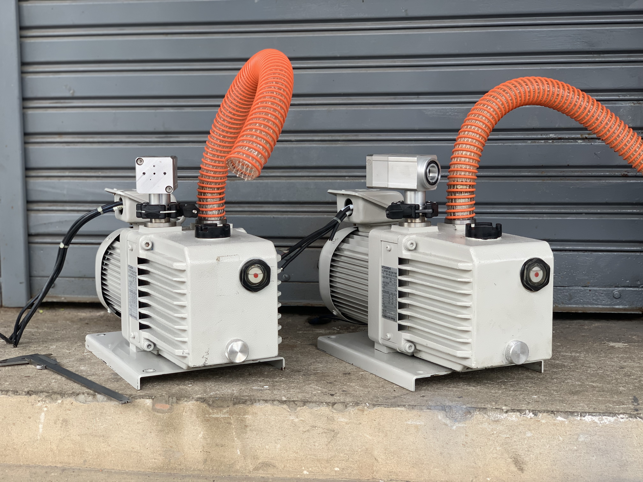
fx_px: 966
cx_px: 322
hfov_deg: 36.8
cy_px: 241
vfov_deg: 28.0
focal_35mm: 52
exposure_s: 1/122
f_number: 2.4
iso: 20
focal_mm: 6
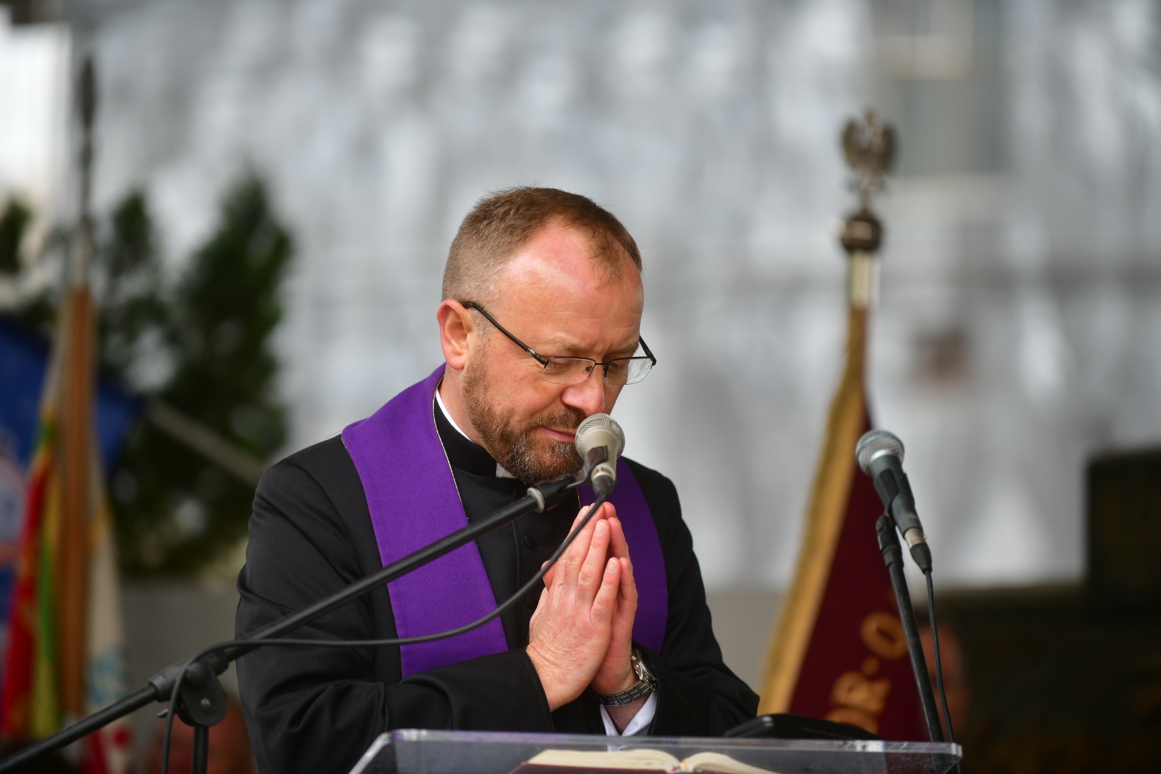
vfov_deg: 6.9
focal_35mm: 200
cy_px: 387
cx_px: 580
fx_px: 6449
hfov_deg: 10.3
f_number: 2.8
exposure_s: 1/160
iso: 100
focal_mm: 200
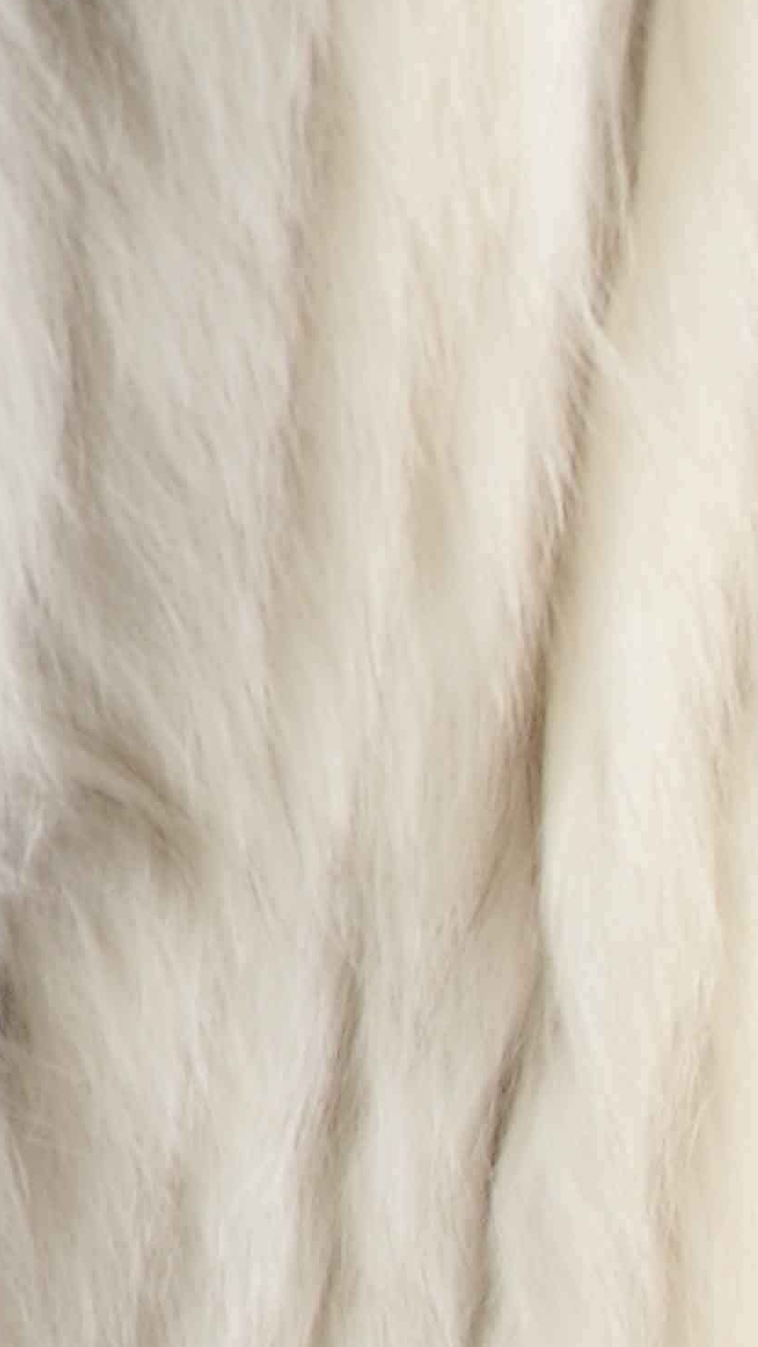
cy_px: 1790
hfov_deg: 2.2
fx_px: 19671
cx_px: 1336
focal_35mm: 551
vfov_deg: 3.9
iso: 160
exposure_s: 1/80
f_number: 8
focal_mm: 105
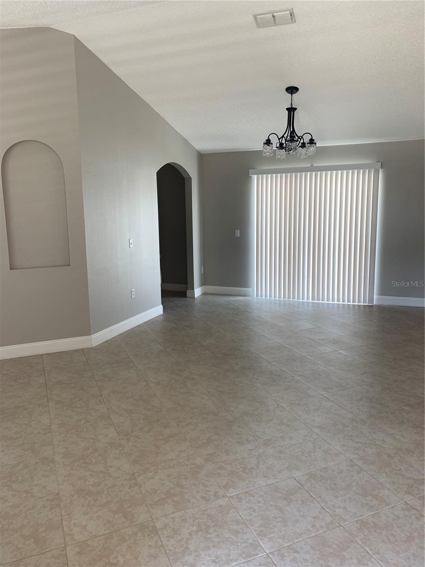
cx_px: 212
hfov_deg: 53.1
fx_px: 426
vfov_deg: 67.3
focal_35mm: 26
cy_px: 284
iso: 80
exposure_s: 1/121
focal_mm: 4.25
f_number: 1.8
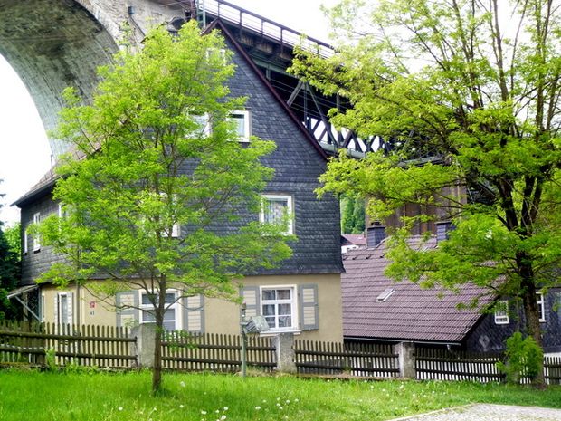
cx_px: 280
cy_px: 210
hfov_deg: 33.8
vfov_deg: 25.7
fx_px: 924
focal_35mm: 57
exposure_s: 1/100
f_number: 4.4
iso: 160
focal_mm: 10.1
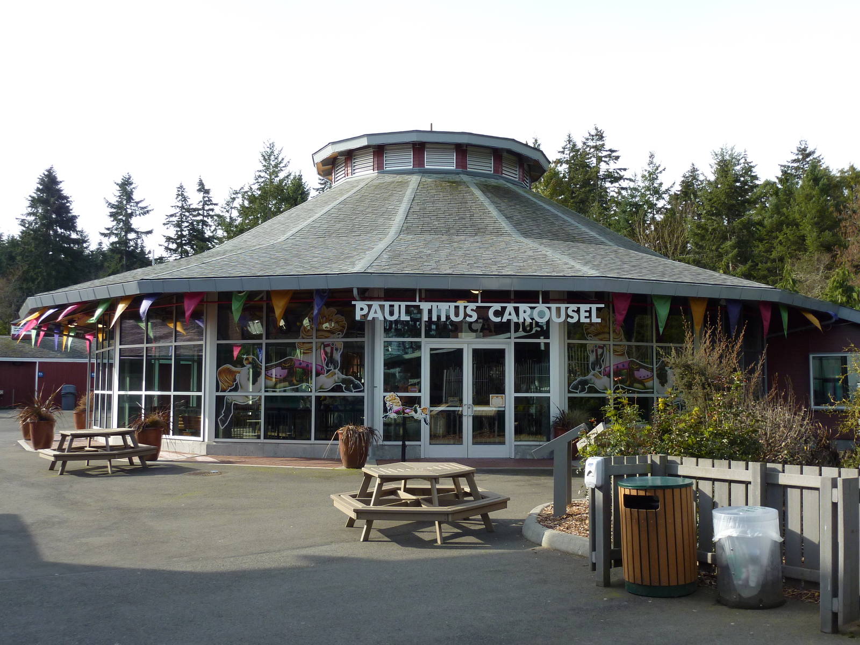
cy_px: 322
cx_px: 430
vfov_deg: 40.7
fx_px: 870
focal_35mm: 35
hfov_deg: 52.6
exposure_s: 1/500
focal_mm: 5.7
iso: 125
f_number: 3.5
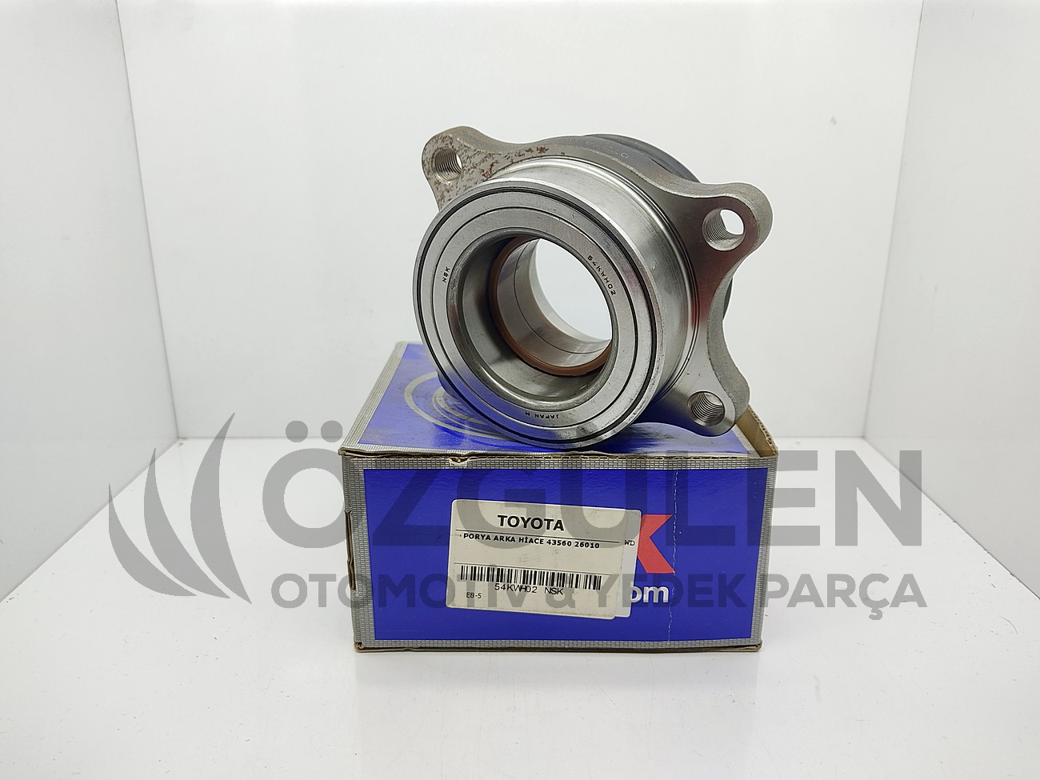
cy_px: 390
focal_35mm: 26
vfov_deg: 53.1
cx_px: 520
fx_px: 781
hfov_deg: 67.3
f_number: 1.79
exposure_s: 1/120
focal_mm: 4.74
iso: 104
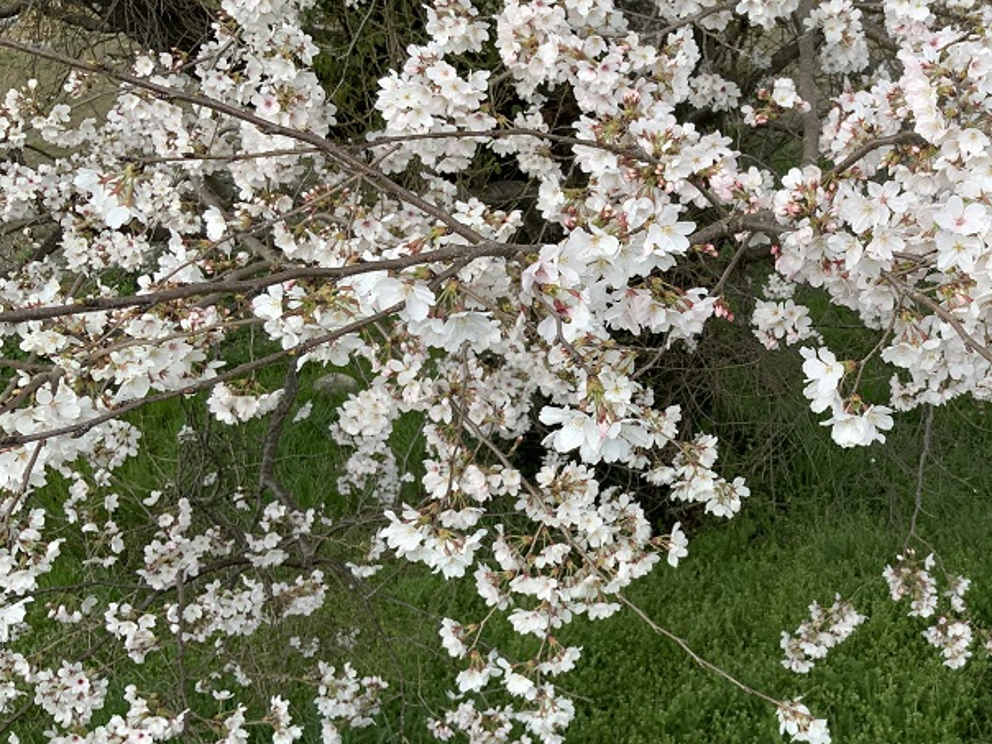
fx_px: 1376
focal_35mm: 48
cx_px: 778
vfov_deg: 30.3
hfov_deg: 38.3
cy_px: 343
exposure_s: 1/728
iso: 16
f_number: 1.8
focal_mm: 3
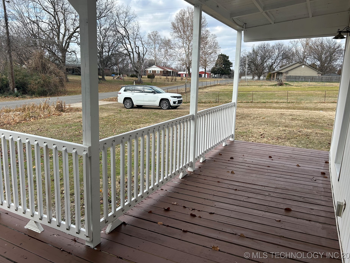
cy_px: 127
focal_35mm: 27
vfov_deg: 51.3
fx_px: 273
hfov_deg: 65.3
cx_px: 179
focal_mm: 5.7
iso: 50
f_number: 1.5
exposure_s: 1/1468
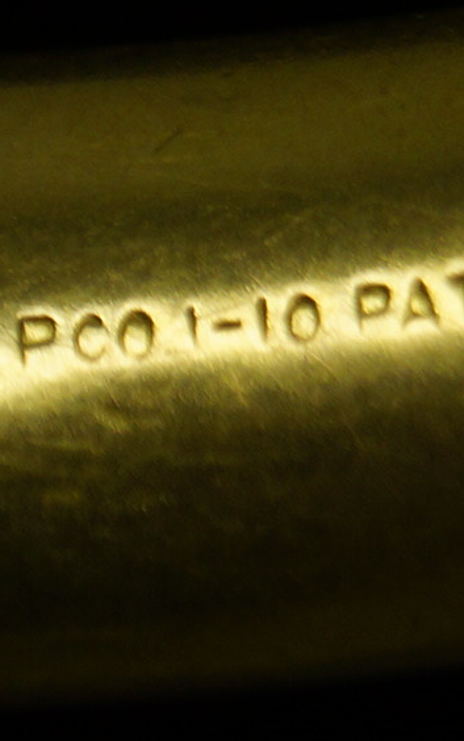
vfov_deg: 5.8
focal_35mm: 364
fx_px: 7361
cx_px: 352
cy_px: 311
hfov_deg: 3.6
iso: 320
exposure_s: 1/100
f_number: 5.6
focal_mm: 55
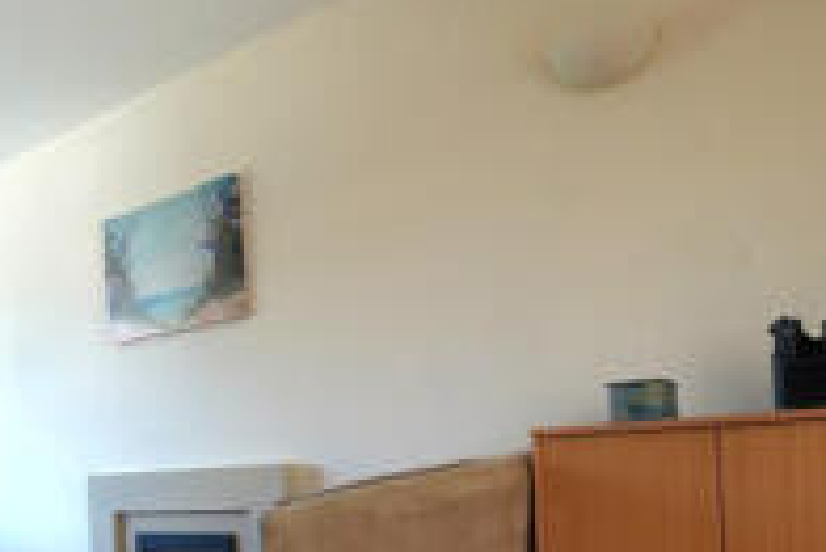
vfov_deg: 32.3
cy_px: 466
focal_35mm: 40
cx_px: 120
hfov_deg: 45.0
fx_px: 918
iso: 1600
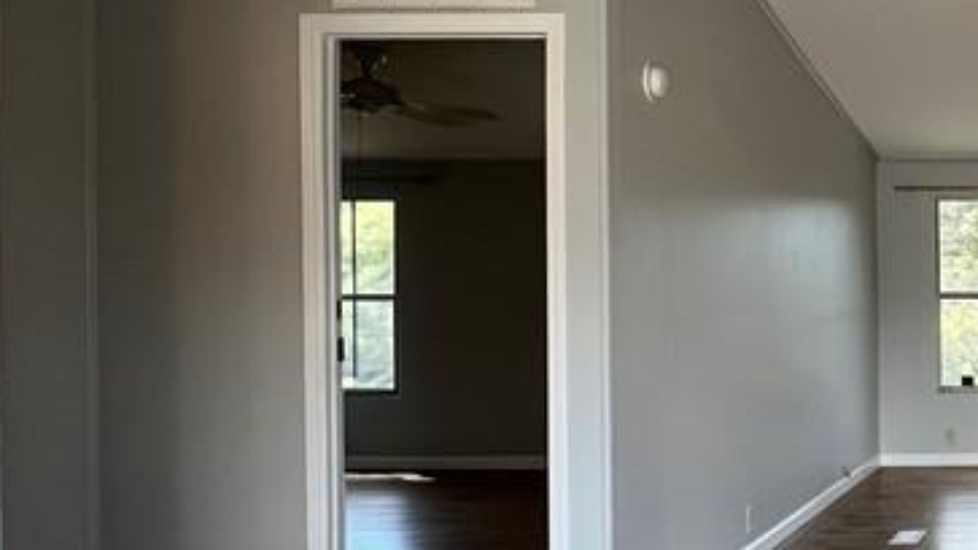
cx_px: 1134
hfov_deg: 39.0
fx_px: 1037
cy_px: 294
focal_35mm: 40
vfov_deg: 29.7
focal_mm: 1.57
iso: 160
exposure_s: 1/120
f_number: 1.8
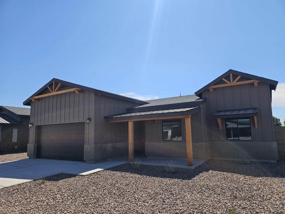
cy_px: 107
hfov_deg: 73.9
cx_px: 142
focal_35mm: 23
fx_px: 189
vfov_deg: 58.9
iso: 10
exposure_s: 1/963
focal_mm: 6.3
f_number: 1.7
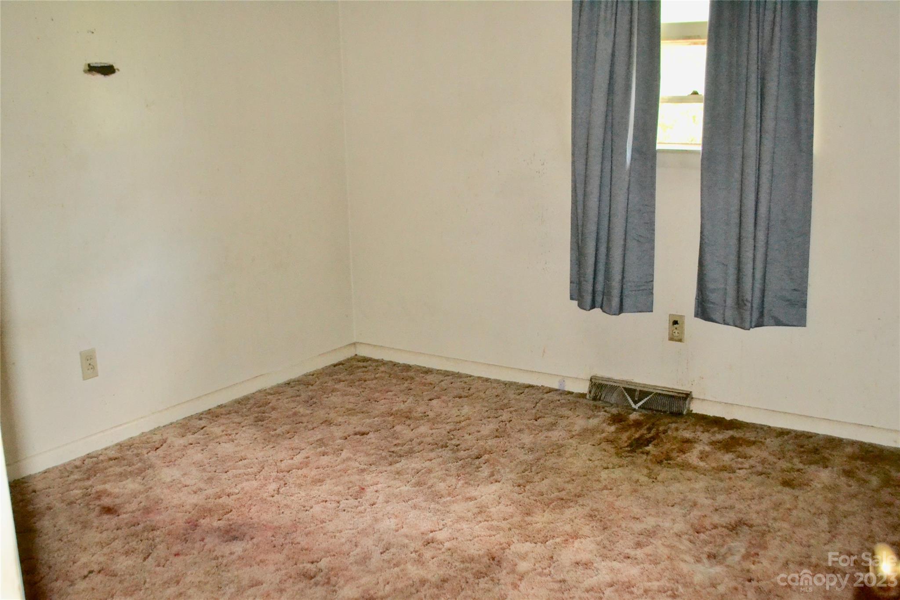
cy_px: 300
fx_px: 975
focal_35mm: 39
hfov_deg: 49.6
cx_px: 450
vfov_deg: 34.2
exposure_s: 1/60
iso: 3200
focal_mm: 26
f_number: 4.2
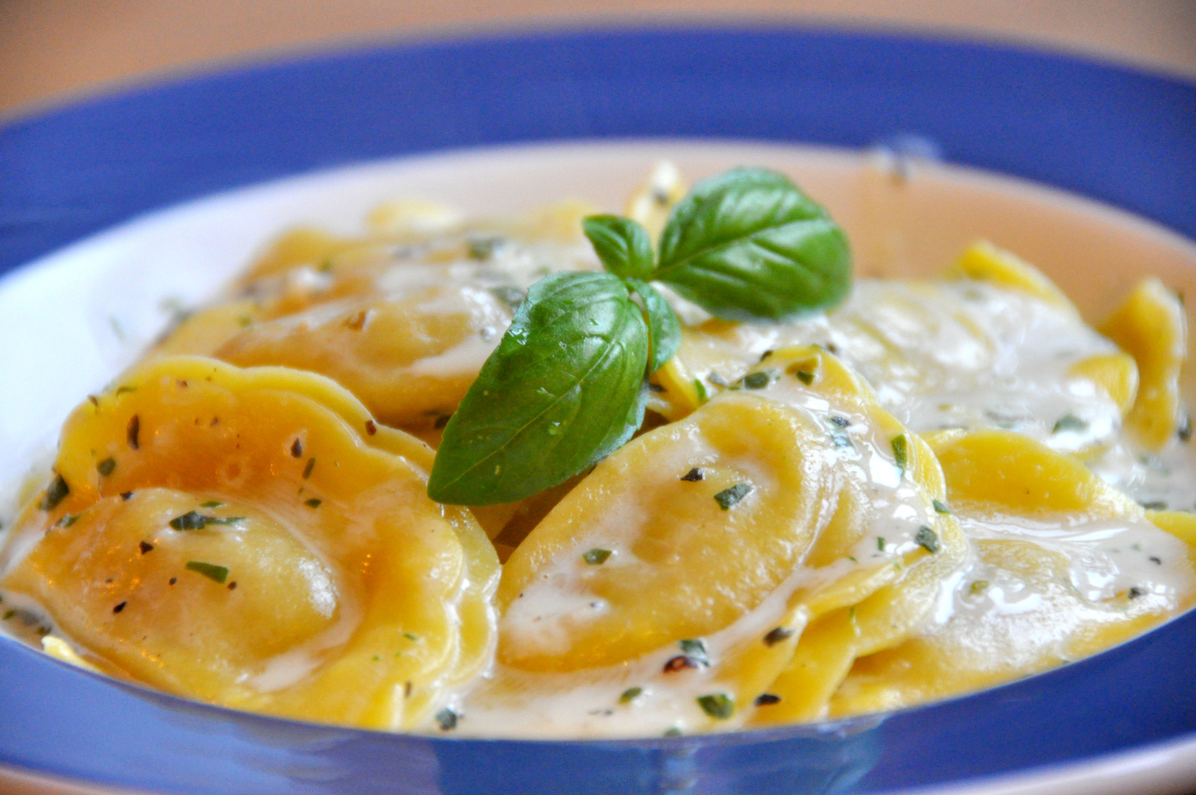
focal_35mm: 300
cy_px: 398
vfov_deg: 4.6
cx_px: 598
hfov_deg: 6.9
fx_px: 9954
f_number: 5.6
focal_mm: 200
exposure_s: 1/50
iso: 1600
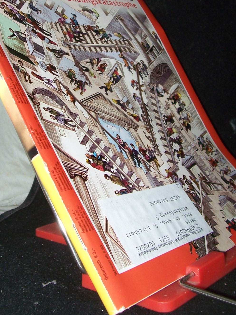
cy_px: 96
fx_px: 536
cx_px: 95
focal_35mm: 59
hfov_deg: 24.8
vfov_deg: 32.3
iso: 80
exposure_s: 1/60
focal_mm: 5.6
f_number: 2.7
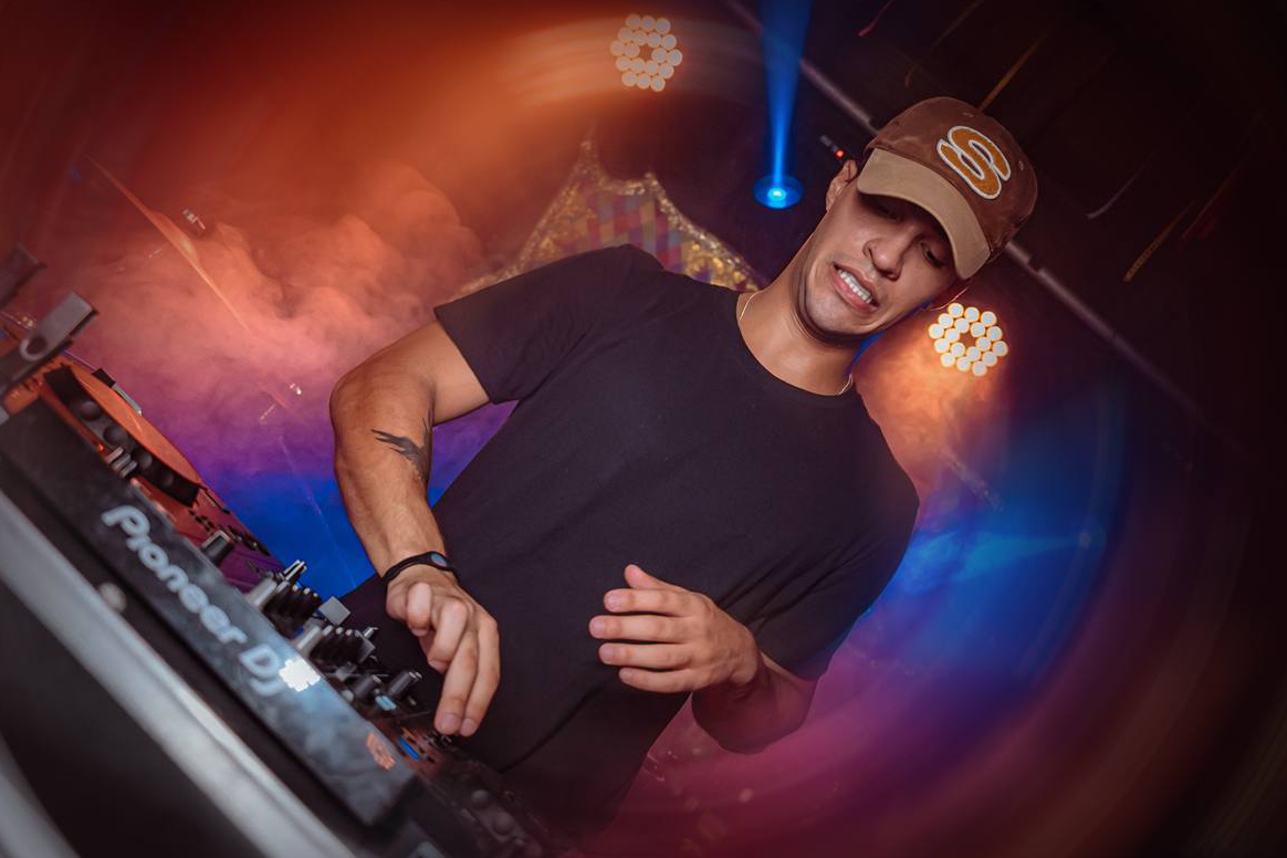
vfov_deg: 45.5
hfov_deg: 64.3
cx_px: 645
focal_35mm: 29
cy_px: 407
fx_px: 1024
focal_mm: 15
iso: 800
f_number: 1.7
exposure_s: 1/400
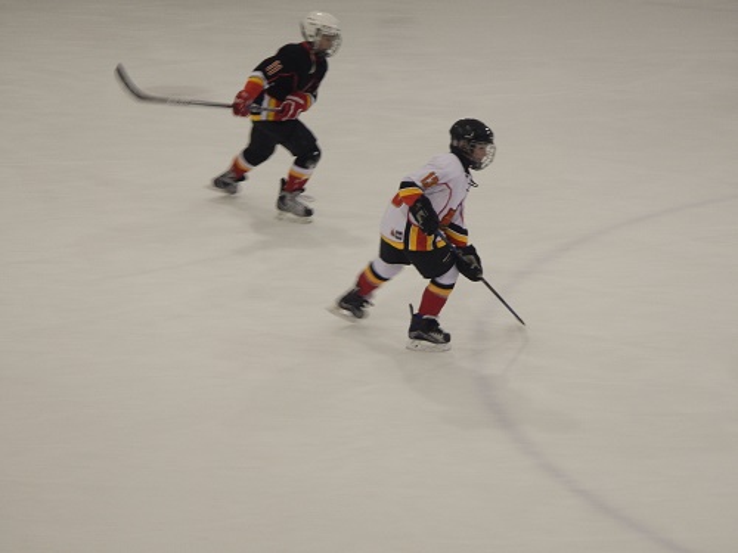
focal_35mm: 140
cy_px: 276
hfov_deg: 14.1
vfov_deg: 10.6
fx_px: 2985
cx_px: 369
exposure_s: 1/60
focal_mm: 25
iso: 400
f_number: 4.8
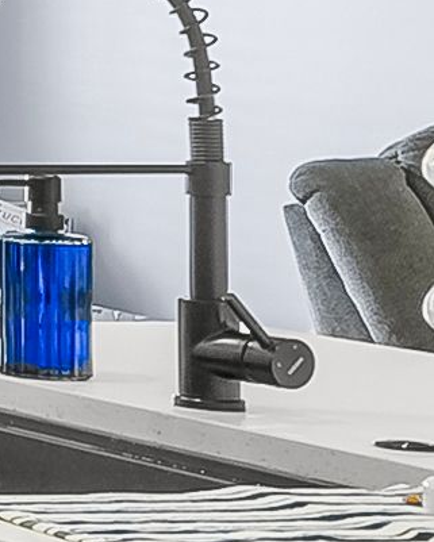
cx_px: -1854
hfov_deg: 5.9
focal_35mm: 149
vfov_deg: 12.7
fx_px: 2391
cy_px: -57
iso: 400
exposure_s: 1/6
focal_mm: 15
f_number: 8
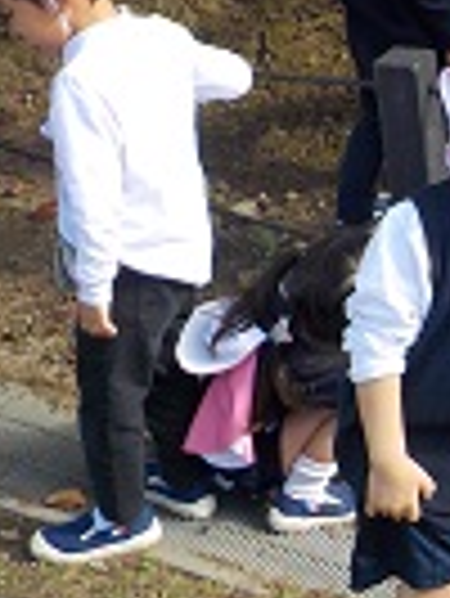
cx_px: 670
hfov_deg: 15.2
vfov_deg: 21.4
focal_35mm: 90
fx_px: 1557
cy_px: 103
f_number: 3.3
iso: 125
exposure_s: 1/320
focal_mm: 4.1
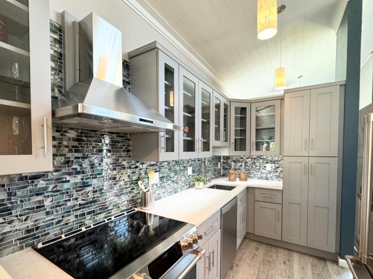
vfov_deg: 74.4
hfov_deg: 91.0
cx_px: 179
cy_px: 157
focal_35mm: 17
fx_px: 183
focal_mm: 2.22
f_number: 2.2
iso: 250
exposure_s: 1/120
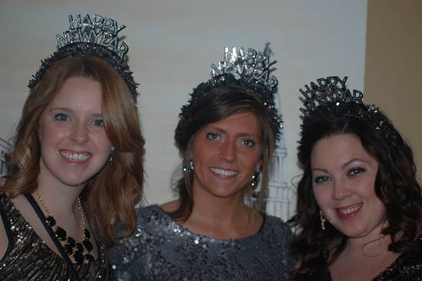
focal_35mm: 82
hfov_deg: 24.6
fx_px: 966
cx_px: 211
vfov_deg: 16.5
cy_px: 140
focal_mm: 55
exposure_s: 1/60
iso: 400
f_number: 4
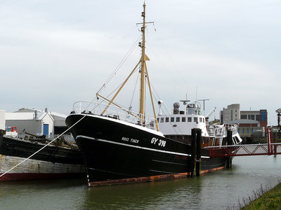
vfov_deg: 23.7
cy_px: 105
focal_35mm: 62
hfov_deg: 31.2
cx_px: 140
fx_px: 503
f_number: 5.6
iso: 100
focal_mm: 6.4
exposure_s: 1/400
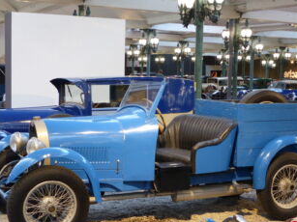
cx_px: 161
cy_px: 137
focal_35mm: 69
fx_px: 592
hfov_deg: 28.2
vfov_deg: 21.3
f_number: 2.8
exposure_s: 1/20
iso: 400
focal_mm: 9.1
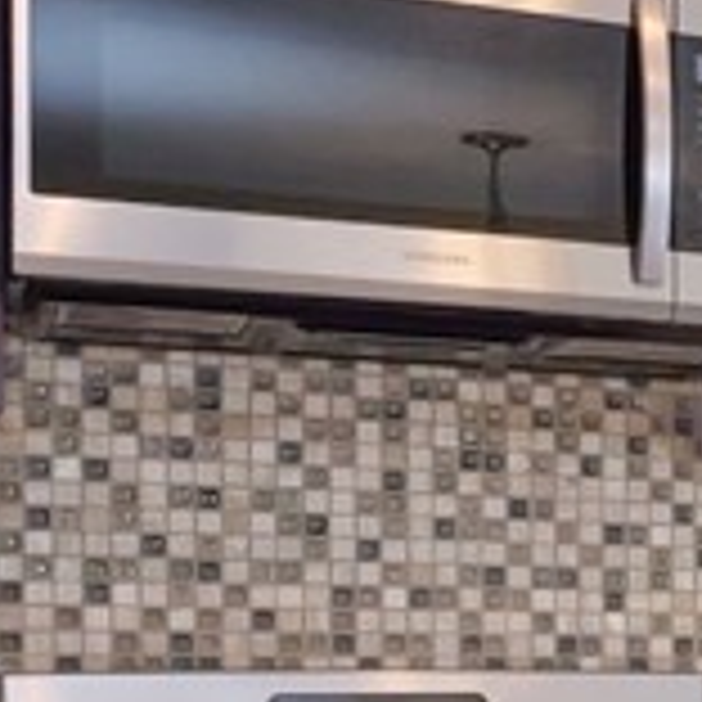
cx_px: 1591
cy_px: 686
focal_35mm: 104
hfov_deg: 13.3
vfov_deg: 16.4
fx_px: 2386
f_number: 6.3
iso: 2500
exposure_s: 1/100
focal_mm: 9
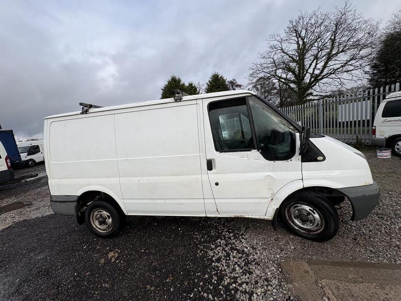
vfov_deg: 85.7
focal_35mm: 14
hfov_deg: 102.1
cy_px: 150
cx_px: 200
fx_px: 162
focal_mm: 2.22
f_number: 2.2
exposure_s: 1/899
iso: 50
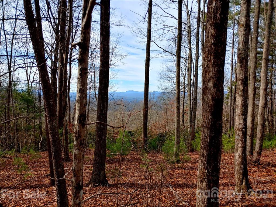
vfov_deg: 54.9
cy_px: 104
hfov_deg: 69.4
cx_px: 138
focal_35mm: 25
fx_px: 199
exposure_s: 1/1724
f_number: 1.5
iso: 50
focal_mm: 4.23
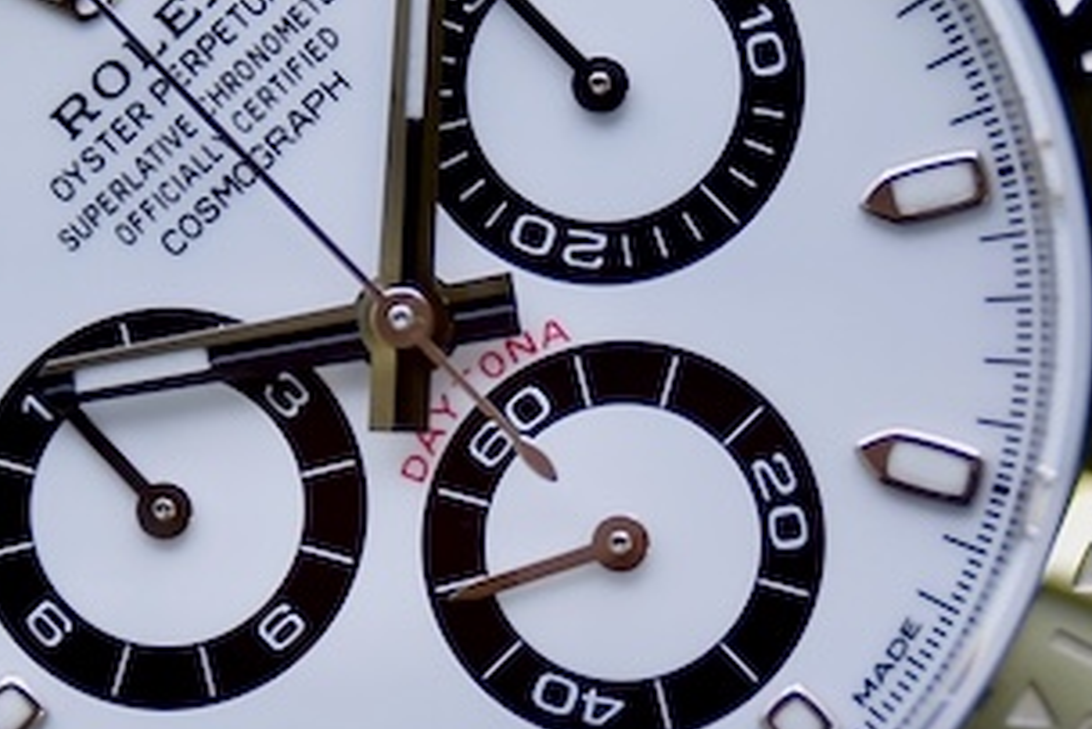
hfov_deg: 4.4
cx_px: 402
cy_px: 323
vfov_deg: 2.9
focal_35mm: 473
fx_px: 14357
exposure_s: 1/15
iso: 100
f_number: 5.3
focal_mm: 75
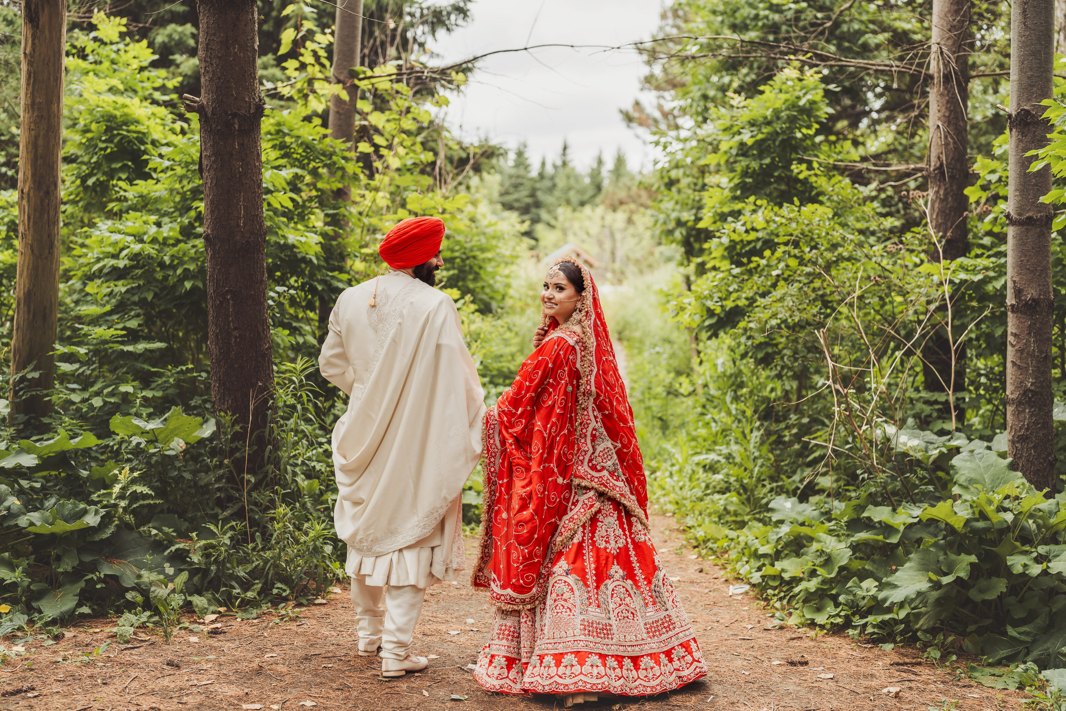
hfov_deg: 39.6
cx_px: 533
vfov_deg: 27.0
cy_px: 356
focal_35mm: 50
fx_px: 1481
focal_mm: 50
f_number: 2
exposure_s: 1/640
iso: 100
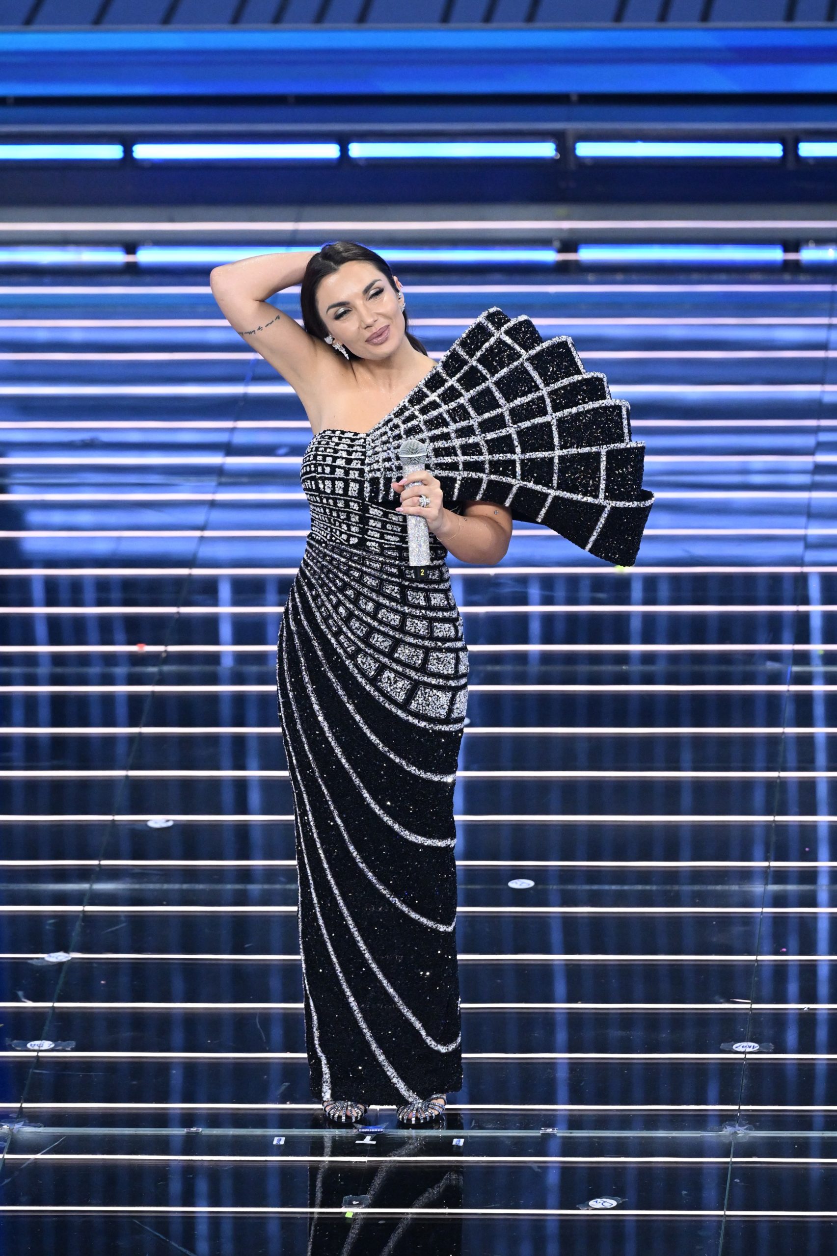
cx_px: 418
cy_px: 628
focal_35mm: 285
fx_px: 9945
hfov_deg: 4.8
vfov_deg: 7.2
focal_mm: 190
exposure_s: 1/320
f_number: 3.5
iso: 3200
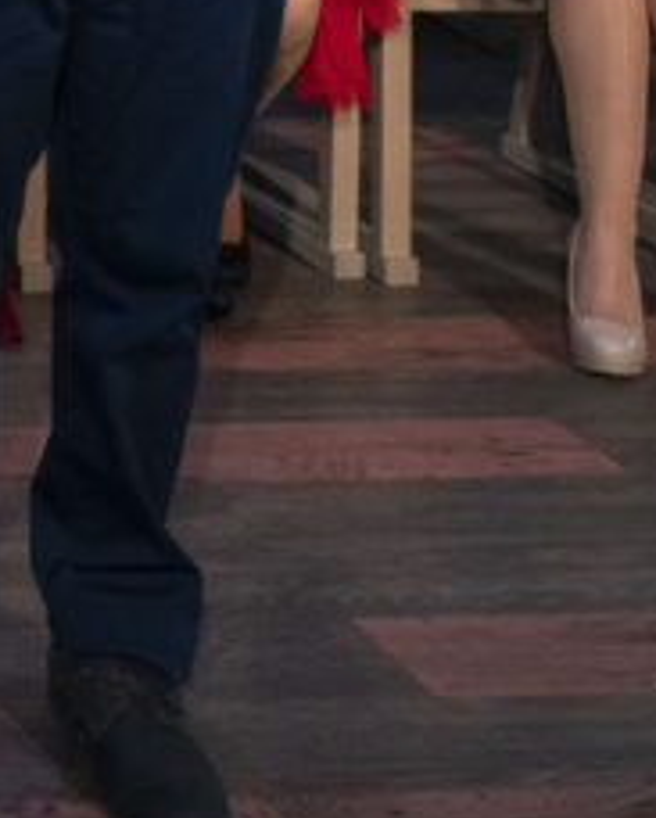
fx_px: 2446
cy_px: -260
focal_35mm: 101
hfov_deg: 11.7
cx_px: -1040
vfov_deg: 17.7
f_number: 4
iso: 2500
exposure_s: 1/200
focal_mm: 24
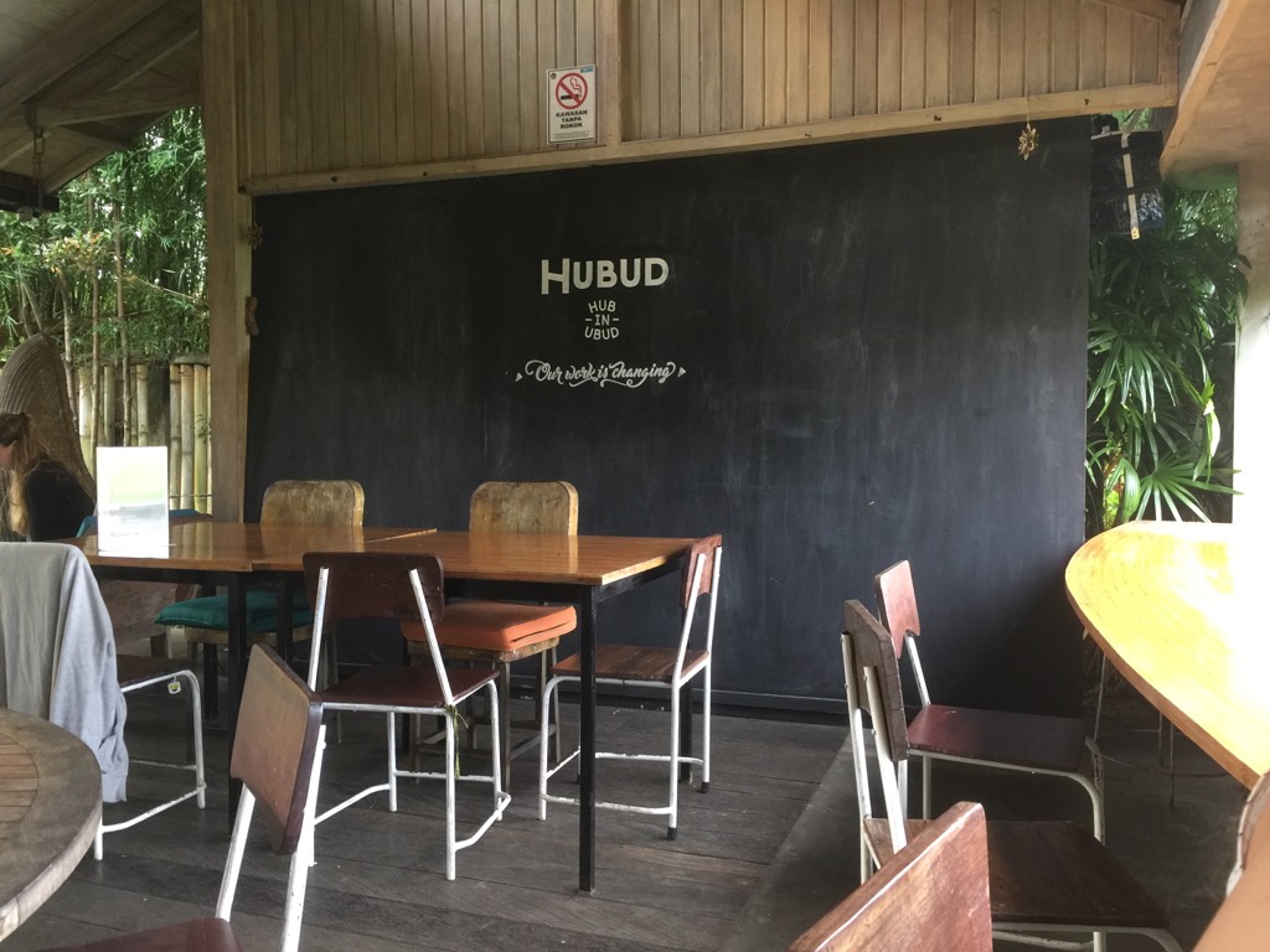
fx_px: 1064
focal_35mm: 29
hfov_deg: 61.7
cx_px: 635
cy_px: 476
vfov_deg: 48.2
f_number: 2.2
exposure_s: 1/17
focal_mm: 4.15
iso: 64
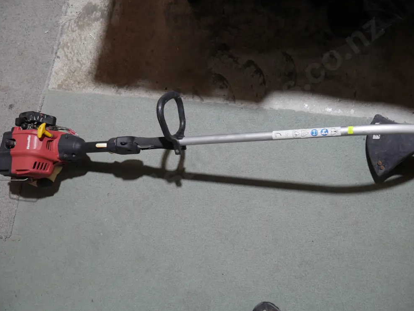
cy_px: 153
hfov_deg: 55.3
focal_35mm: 33
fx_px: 395
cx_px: 208
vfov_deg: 43.0
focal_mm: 16
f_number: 3.6
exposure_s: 1/60
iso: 400
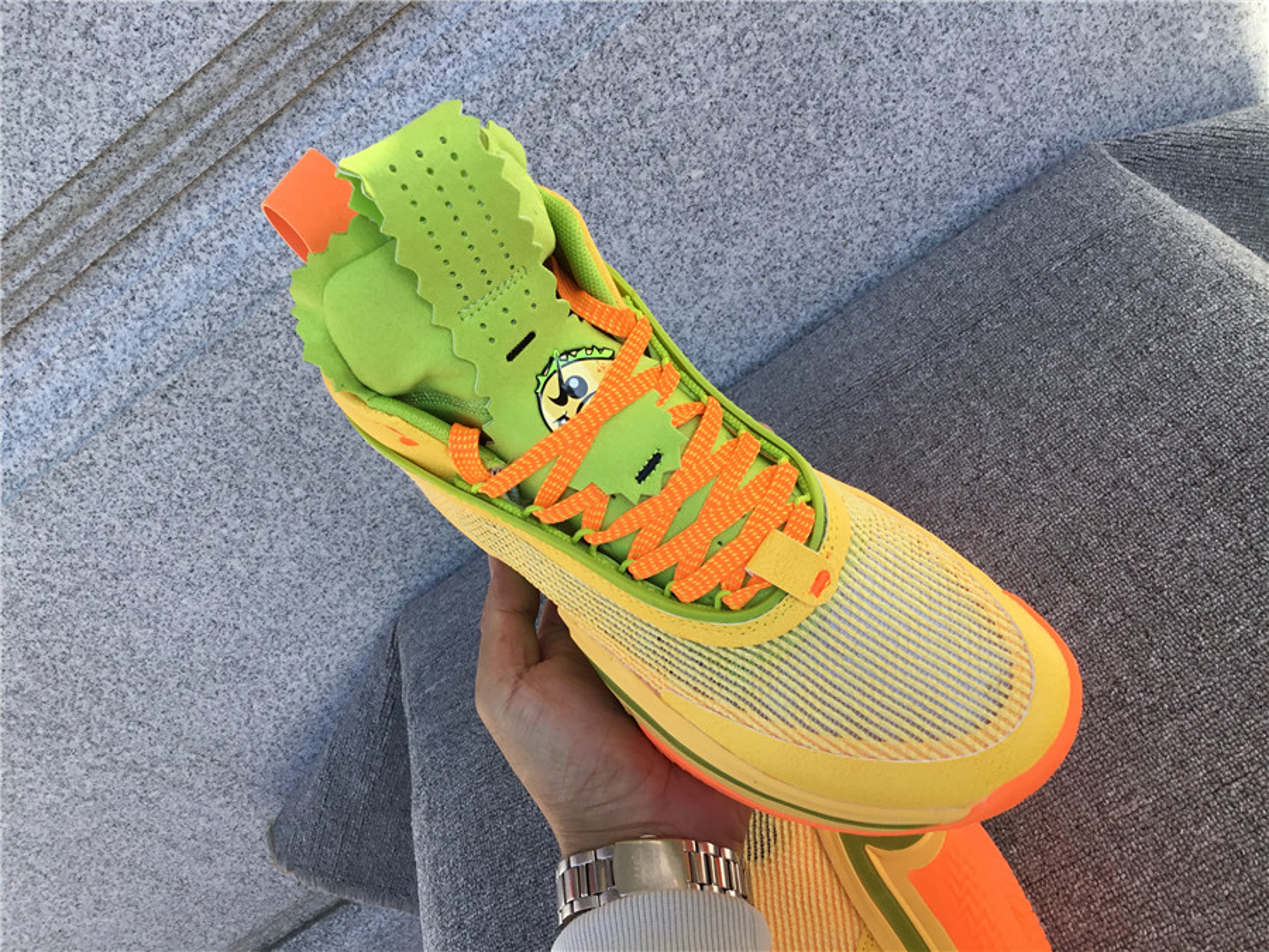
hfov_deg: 58.4
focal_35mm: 31
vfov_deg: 45.4
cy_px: 476
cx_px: 634
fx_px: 1136
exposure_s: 1/382
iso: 25
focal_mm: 3.3
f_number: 2.4
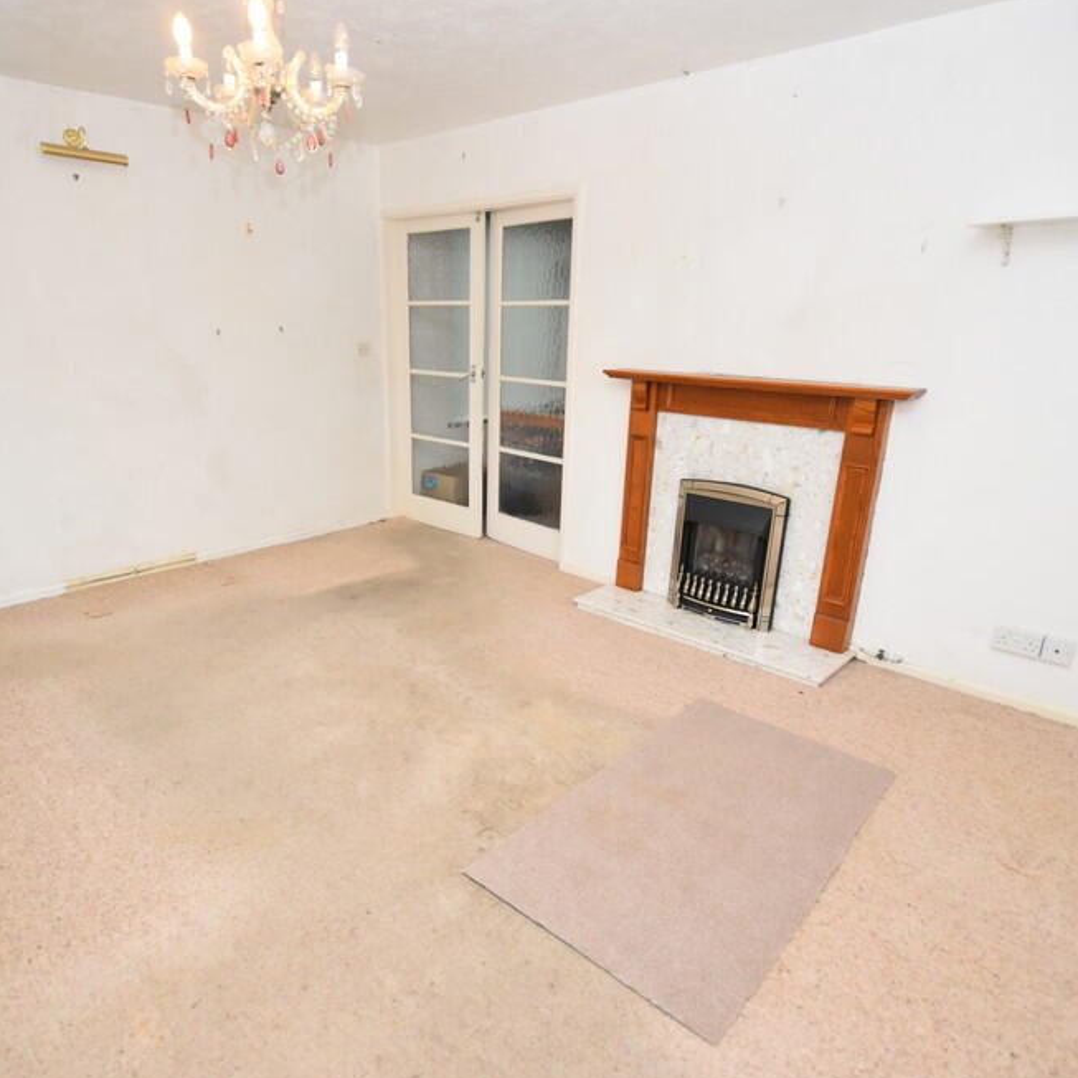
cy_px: 556
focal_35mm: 20
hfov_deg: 74.5
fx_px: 705
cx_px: 472
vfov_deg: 74.8
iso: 800
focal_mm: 10
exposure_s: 1/125
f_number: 4
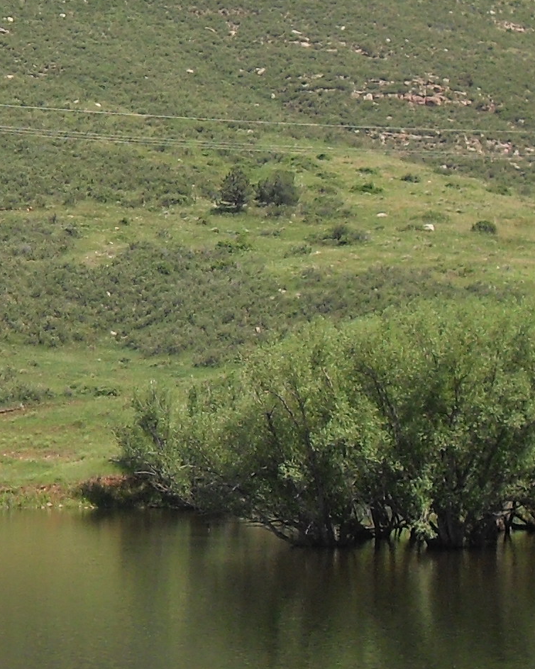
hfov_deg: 12.2
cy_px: 239
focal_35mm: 125
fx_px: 2475
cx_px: 53
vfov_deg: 15.4
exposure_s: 1/90
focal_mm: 6.3
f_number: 8.9
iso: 80
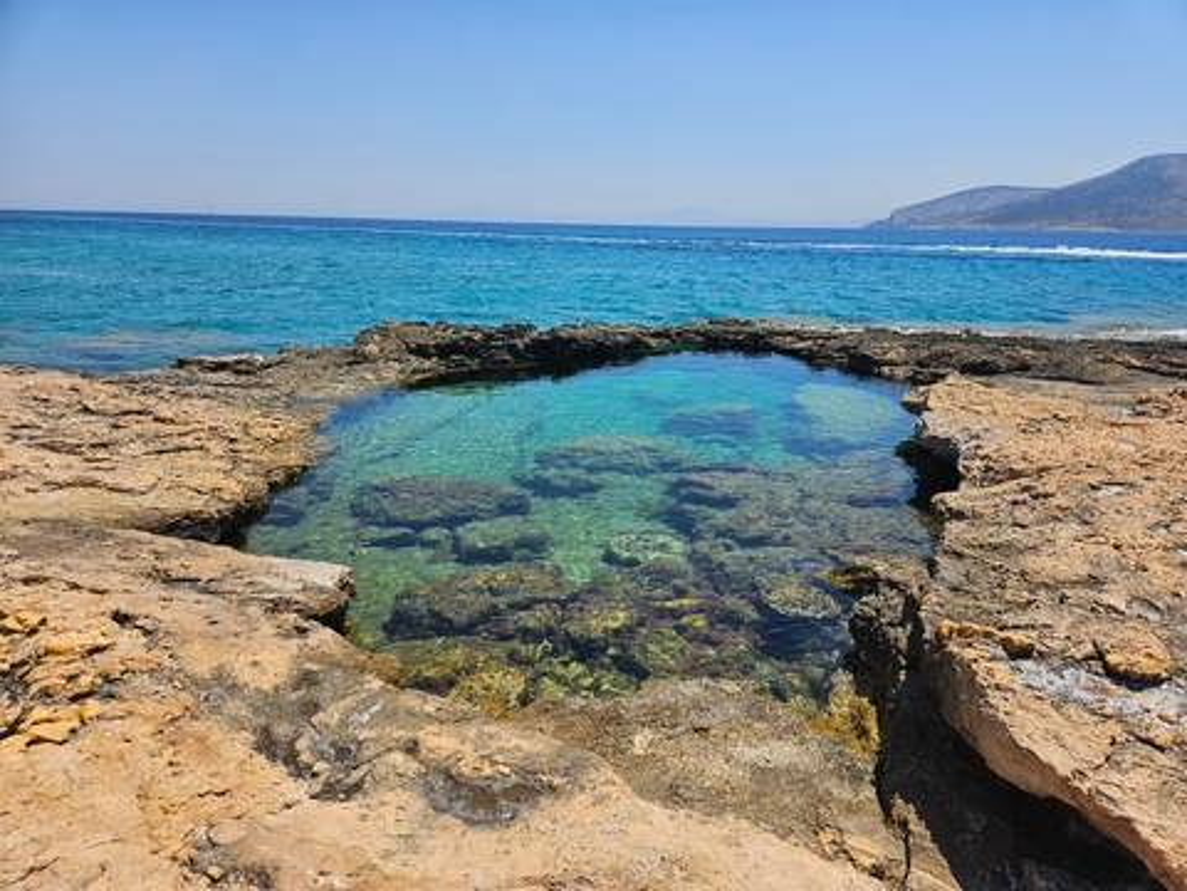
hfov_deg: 73.9
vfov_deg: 58.9
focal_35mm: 23
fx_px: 789
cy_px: 446
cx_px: 594
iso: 25
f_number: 1.8
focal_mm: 5.4
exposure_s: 1/2635
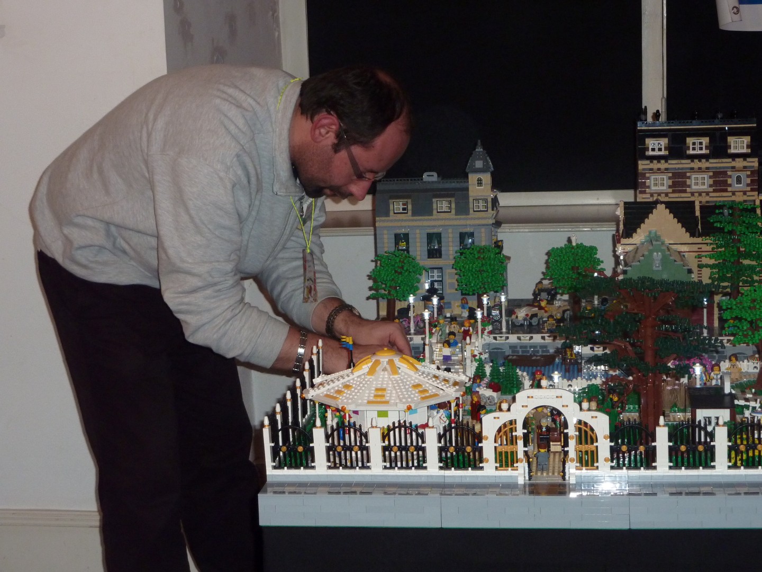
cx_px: 381
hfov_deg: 29.0
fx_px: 1475
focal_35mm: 67
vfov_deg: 21.9
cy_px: 286
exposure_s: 1/60
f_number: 4.1
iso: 320
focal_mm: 11
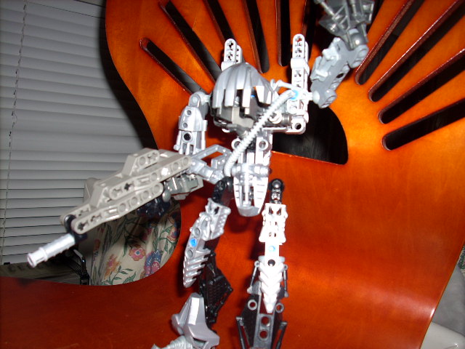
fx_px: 497
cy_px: 174
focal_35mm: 37
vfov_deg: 38.7
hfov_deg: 50.1
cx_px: 232
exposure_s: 1/60
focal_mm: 6.2
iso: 64
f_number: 2.8
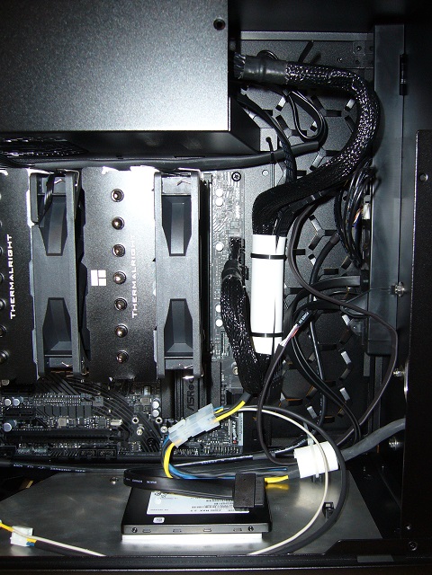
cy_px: 288
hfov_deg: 40.7
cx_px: 216
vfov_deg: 52.6
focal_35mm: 35
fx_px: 582
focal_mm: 5.8
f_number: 2.8
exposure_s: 1/30
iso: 100
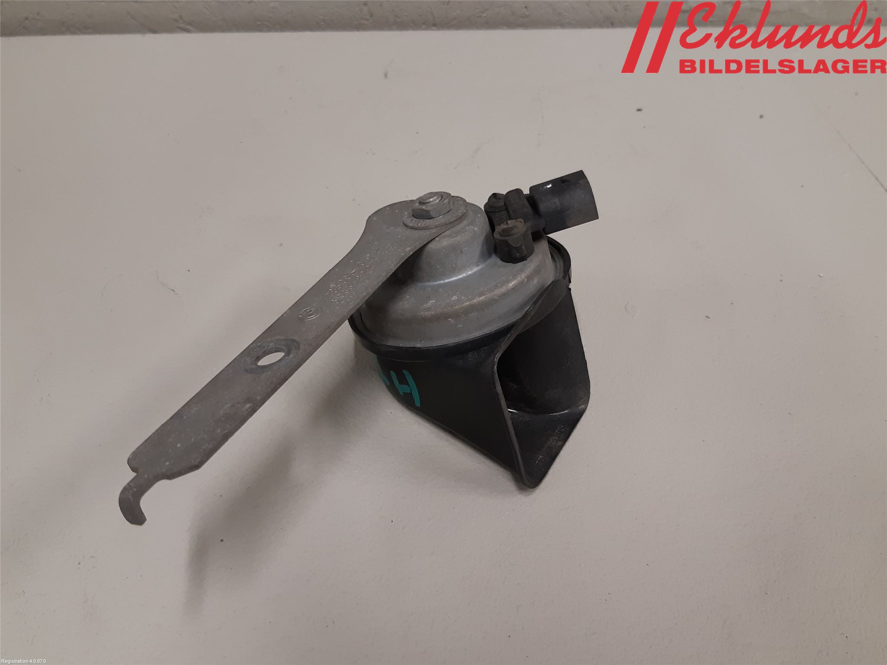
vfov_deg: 53.1
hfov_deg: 67.3
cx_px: 444
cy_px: 332
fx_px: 666
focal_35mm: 26
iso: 100
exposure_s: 1/50
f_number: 1.7
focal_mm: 3.93
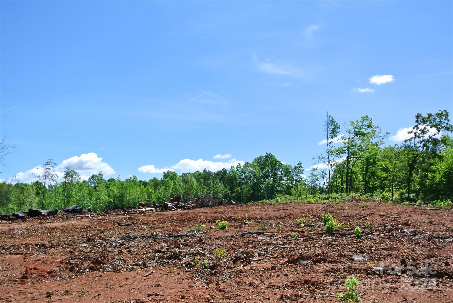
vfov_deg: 30.6
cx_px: 226
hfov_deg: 44.5
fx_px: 554
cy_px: 152
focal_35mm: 44
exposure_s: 1/640
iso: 100
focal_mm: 16.3
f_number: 4.5
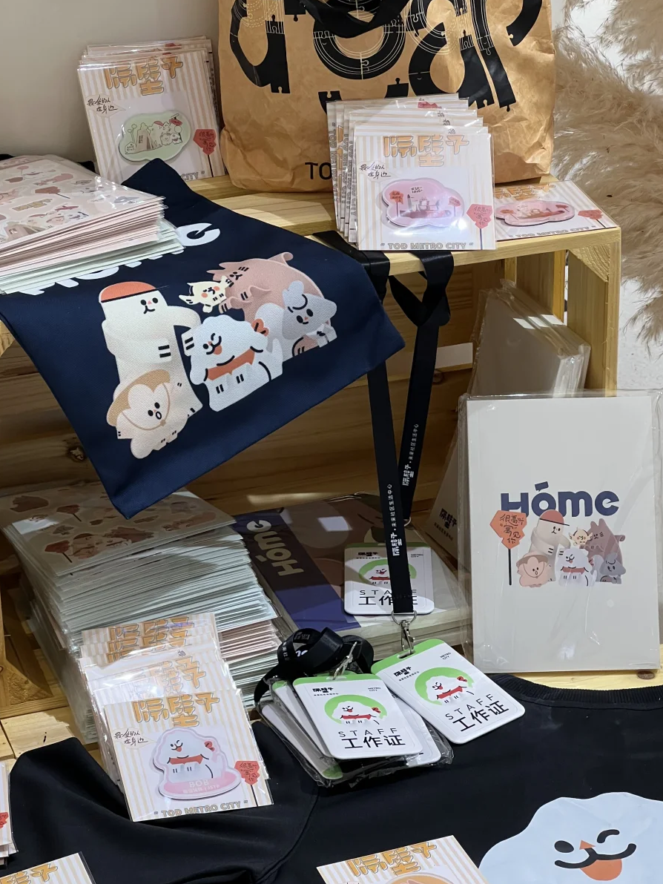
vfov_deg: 21.1
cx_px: 309
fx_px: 2375
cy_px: 454
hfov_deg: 15.9
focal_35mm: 93
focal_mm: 9
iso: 200
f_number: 2.8
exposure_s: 1/99
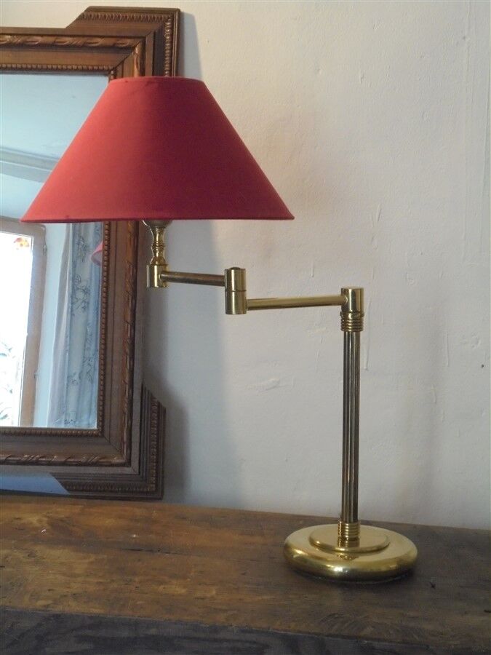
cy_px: 328
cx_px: 246
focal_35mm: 56
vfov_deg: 34.3
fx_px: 1059
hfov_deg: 26.1
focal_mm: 10.1
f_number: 5.2
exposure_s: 1/20
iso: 400
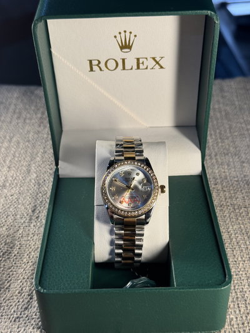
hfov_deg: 30.3
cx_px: 125
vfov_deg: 39.6
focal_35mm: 48
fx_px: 462
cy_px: 166
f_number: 1.78
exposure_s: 1/143
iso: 50
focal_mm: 6.76
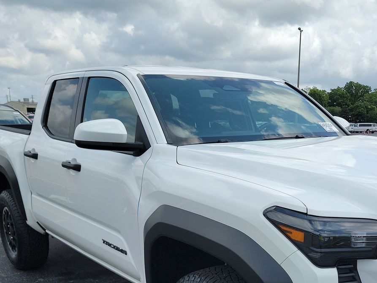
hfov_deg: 42.8
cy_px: 240
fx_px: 468
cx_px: 270
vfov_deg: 32.4
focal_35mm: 43
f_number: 1.8
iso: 50
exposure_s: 1/861
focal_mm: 6.7
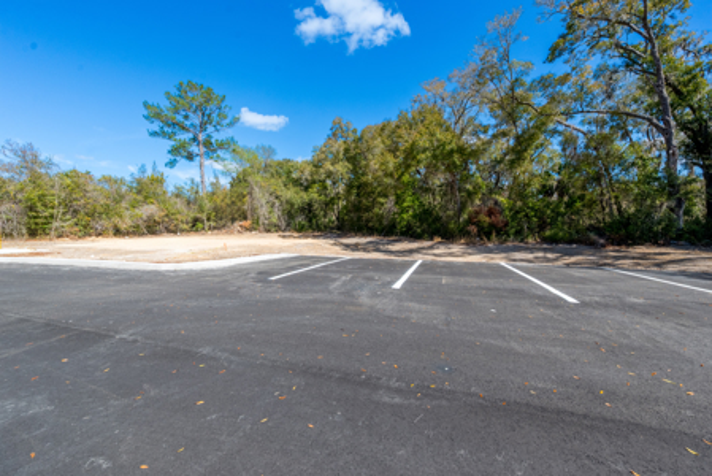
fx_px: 277
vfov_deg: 81.3
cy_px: 238
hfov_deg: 104.2
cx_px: 356
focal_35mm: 14
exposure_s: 1/5000
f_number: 8
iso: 400
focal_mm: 14
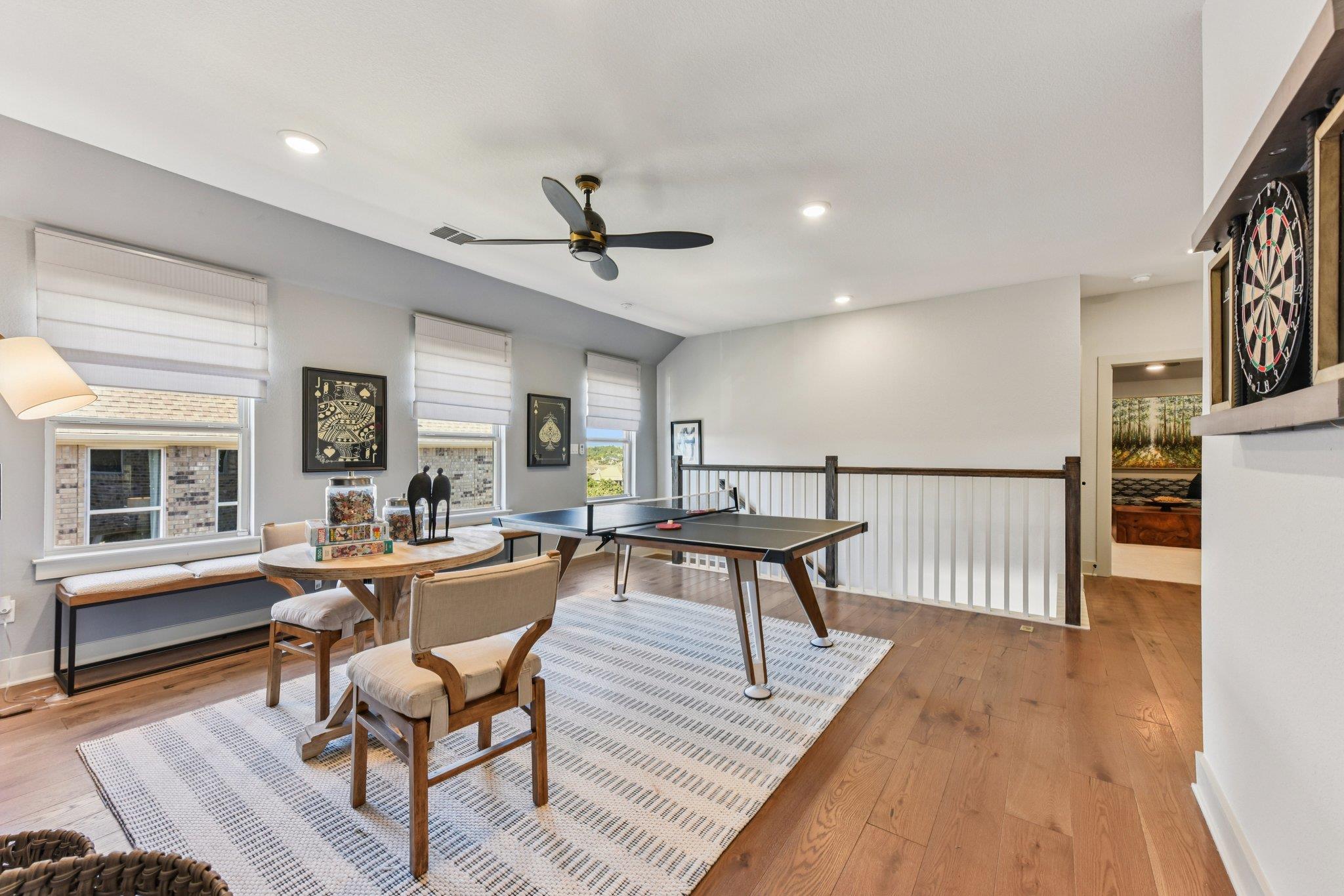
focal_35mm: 14
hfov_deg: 104.2
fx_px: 523
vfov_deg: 81.2
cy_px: 448
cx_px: 672
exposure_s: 1/15
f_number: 8
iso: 400
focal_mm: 14
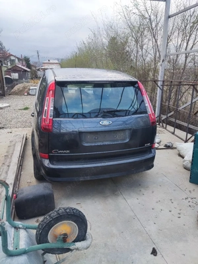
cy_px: 132
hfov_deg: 54.9
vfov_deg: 69.4
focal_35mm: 25
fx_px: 191
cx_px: 99
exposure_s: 1/100
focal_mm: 4.71
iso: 51
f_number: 1.79
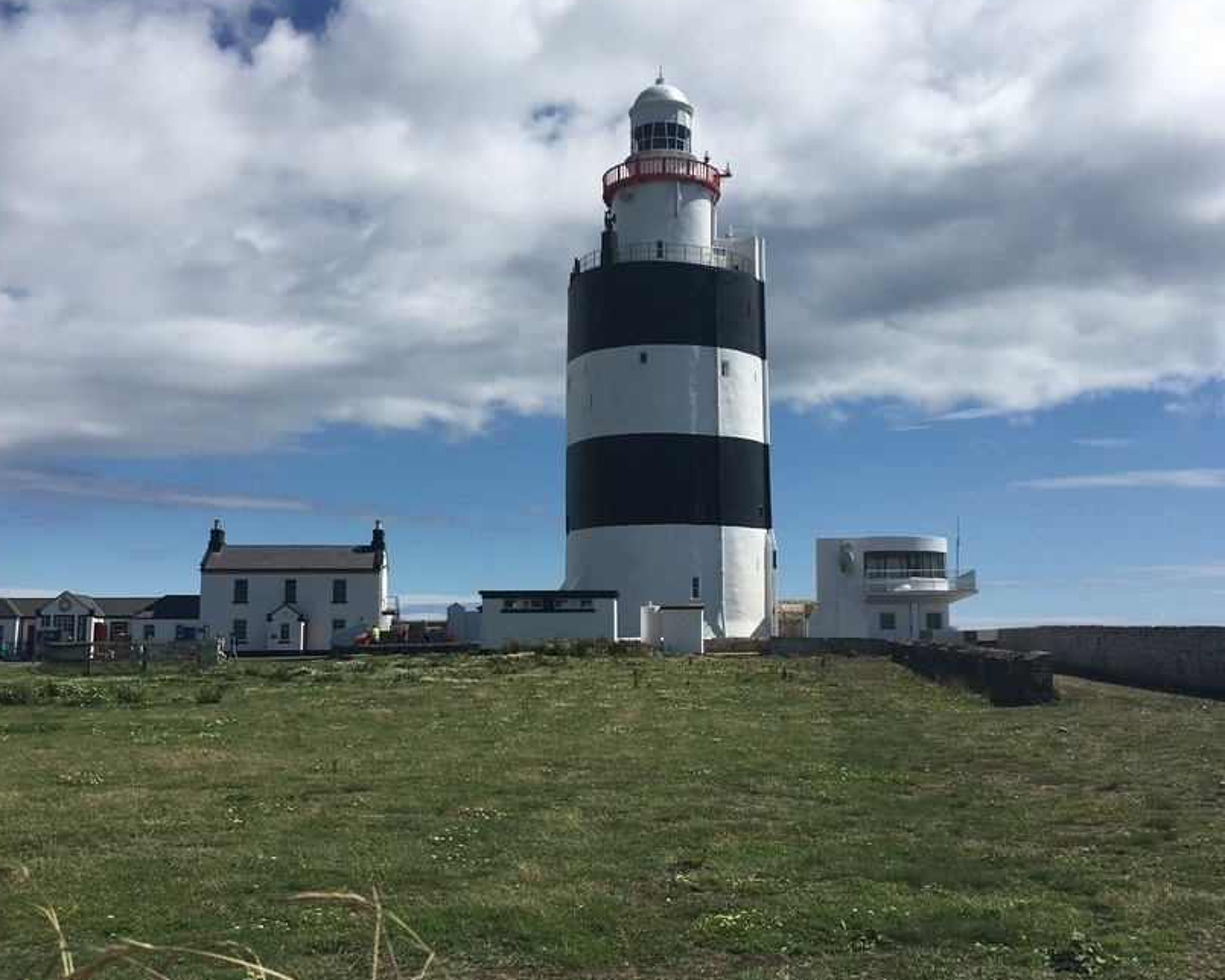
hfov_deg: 50.3
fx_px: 1305
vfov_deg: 41.2
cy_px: 492
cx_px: 592
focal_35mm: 36
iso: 25
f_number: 2.2
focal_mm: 4.15
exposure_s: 1/3344
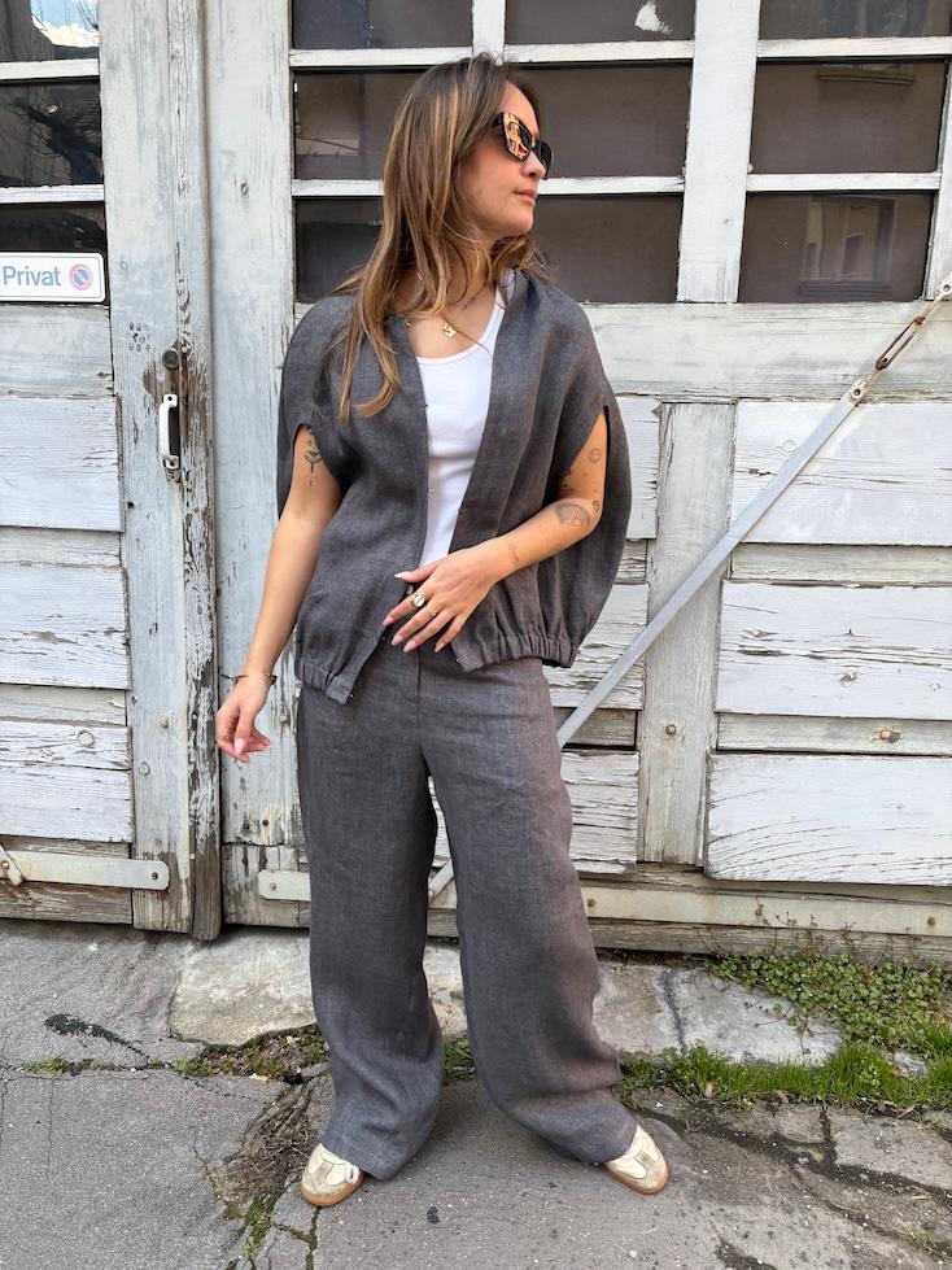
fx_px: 954
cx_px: 476
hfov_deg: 53.1
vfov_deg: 67.3
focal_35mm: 26
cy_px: 635
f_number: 1.6
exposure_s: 1/207
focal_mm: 5.96
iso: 40
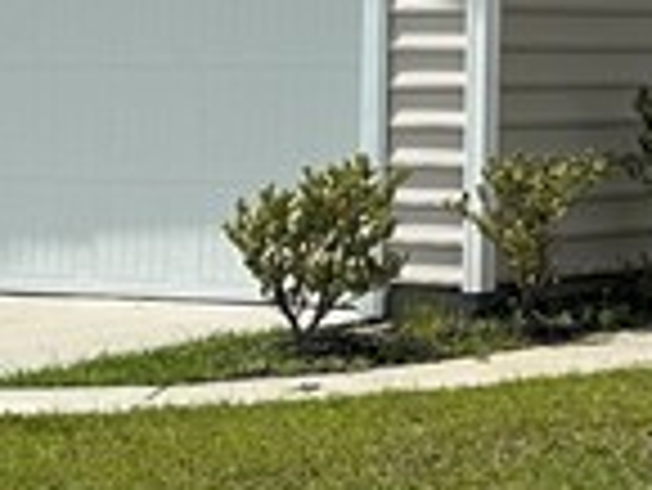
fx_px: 3186
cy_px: -108
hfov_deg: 11.3
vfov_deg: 8.7
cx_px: 926
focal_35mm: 169
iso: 80
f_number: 1.78
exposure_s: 1/7576
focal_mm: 6.86
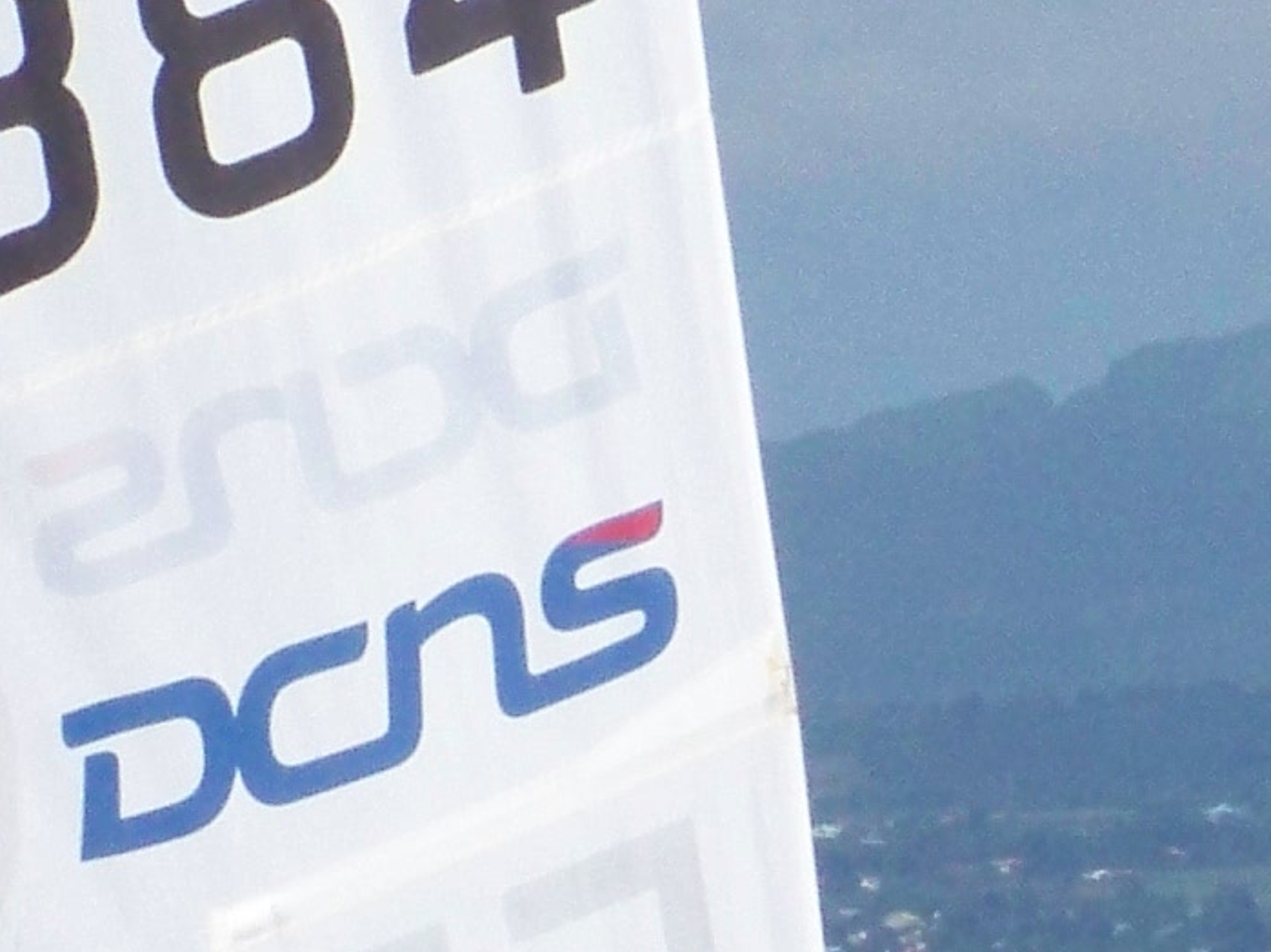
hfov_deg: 1.9
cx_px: 2802
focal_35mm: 1037
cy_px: 1337
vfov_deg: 1.4
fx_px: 38069
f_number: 7.1
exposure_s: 1/1000
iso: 200
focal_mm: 35.7
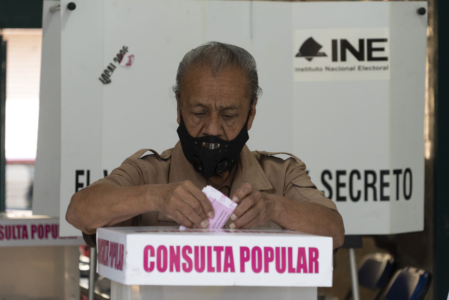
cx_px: 224
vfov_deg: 8.7
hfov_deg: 13.1
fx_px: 1958
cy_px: 150
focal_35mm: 157
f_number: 6.3
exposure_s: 1/160
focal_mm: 157
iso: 1600
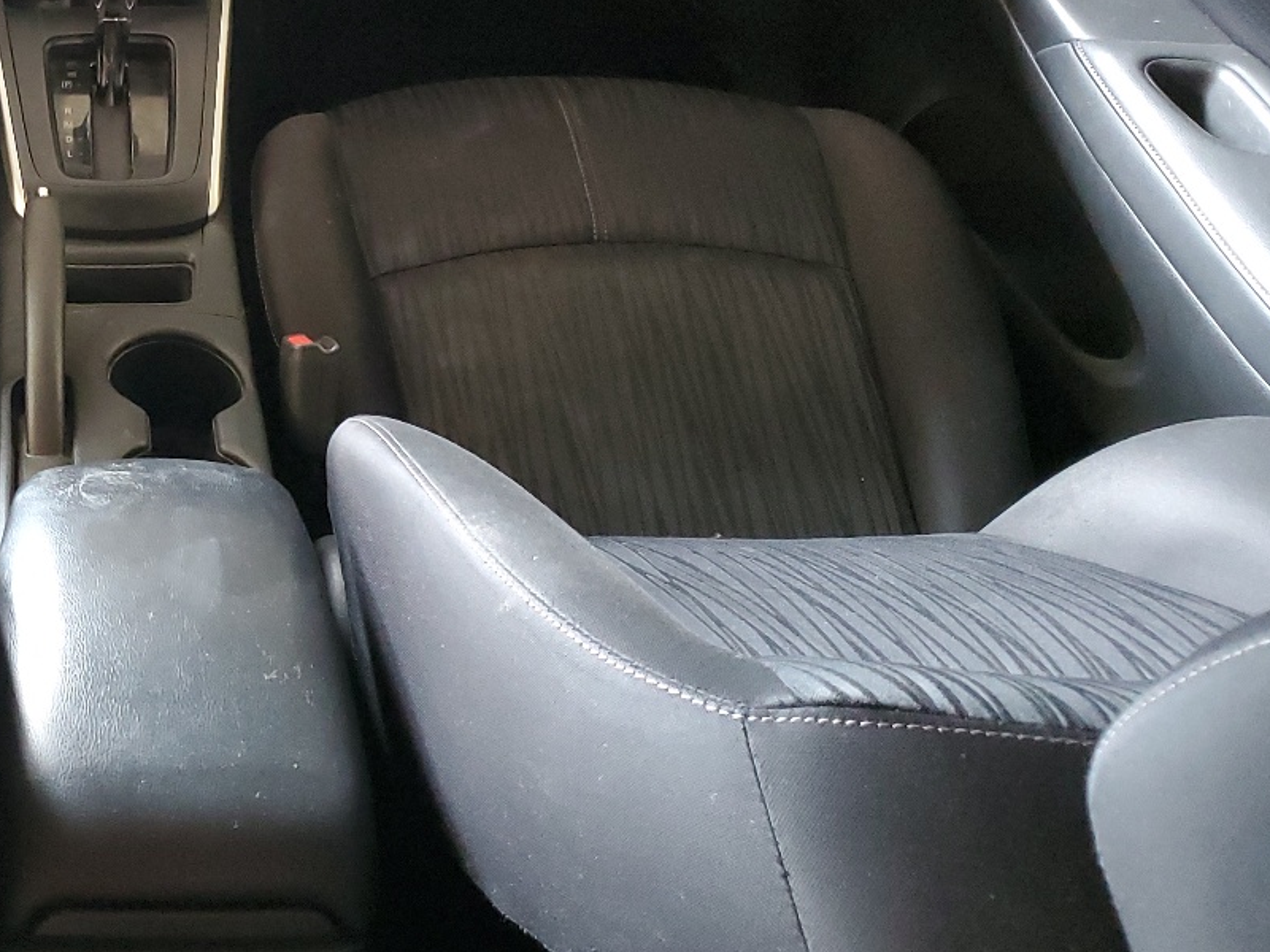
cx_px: 43
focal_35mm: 52
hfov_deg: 34.0
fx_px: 1908
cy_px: 286
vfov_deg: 27.8
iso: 307
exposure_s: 1/20
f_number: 1.5
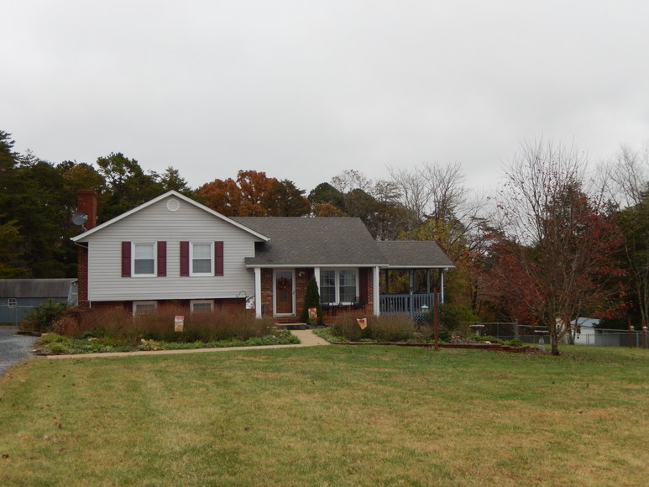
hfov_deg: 51.3
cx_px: 324
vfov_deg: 39.7
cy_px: 244
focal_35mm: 36
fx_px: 675
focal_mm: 6.5
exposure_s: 1/320
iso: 125
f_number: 4
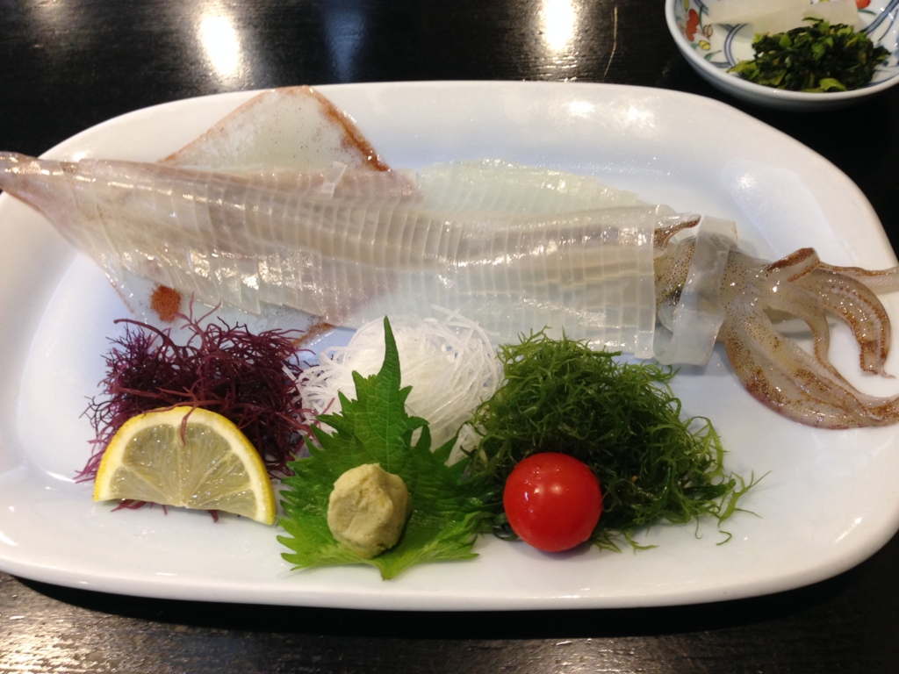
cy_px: 337
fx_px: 857
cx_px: 450
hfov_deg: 55.4
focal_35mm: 33
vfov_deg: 42.9
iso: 100
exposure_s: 1/20
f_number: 2.4
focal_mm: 4.12
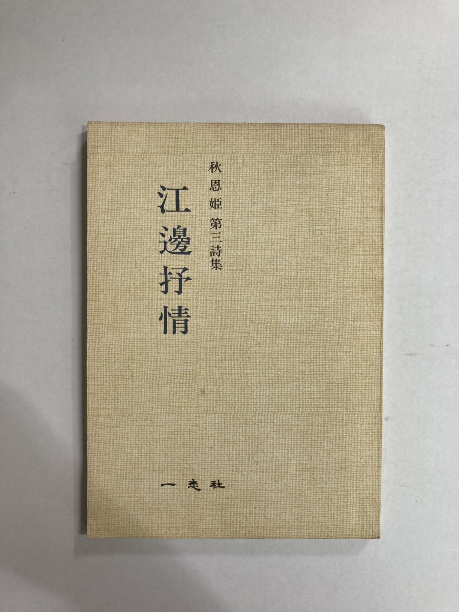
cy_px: 306
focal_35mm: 28
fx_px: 495
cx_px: 230
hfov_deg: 49.7
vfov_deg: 63.4
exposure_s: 1/60
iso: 64
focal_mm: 3.99
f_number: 1.8
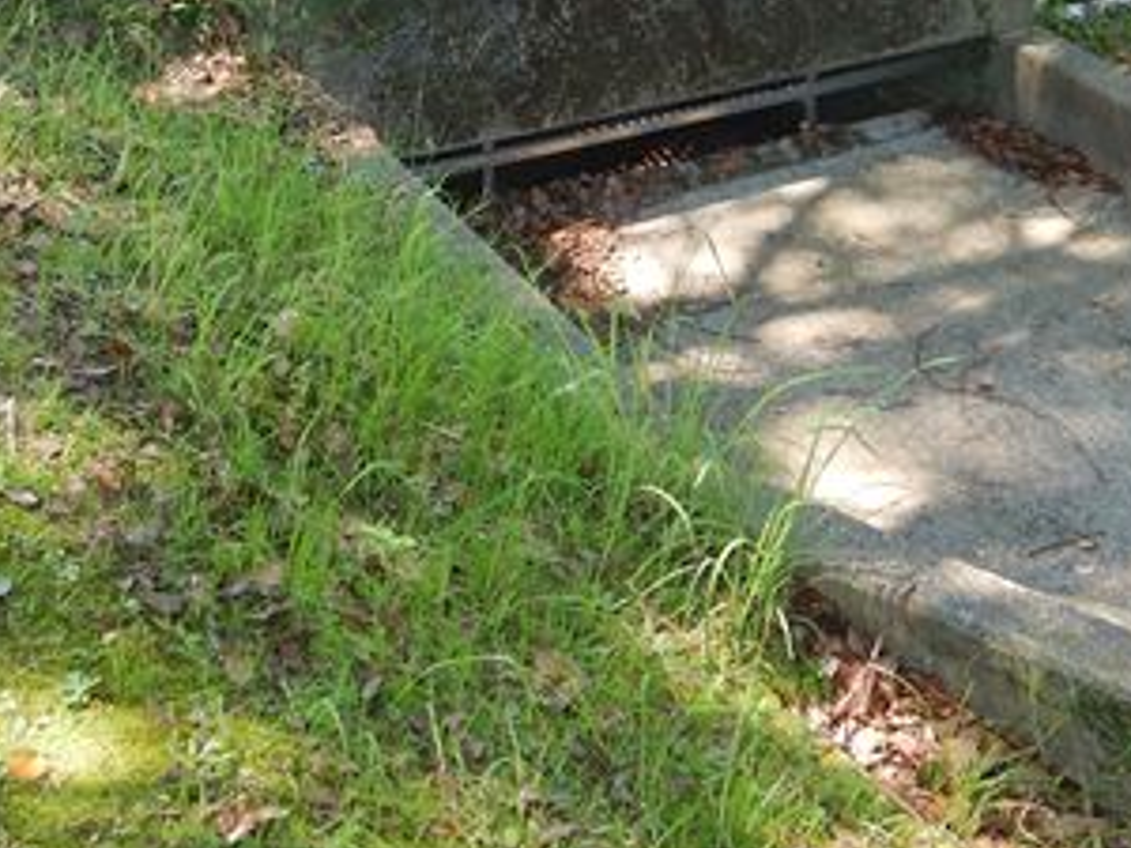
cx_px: 641
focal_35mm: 64
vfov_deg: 22.2
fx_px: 2091
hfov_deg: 30.2
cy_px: 38
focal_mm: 4.3
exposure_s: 1/200
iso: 125
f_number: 2.8
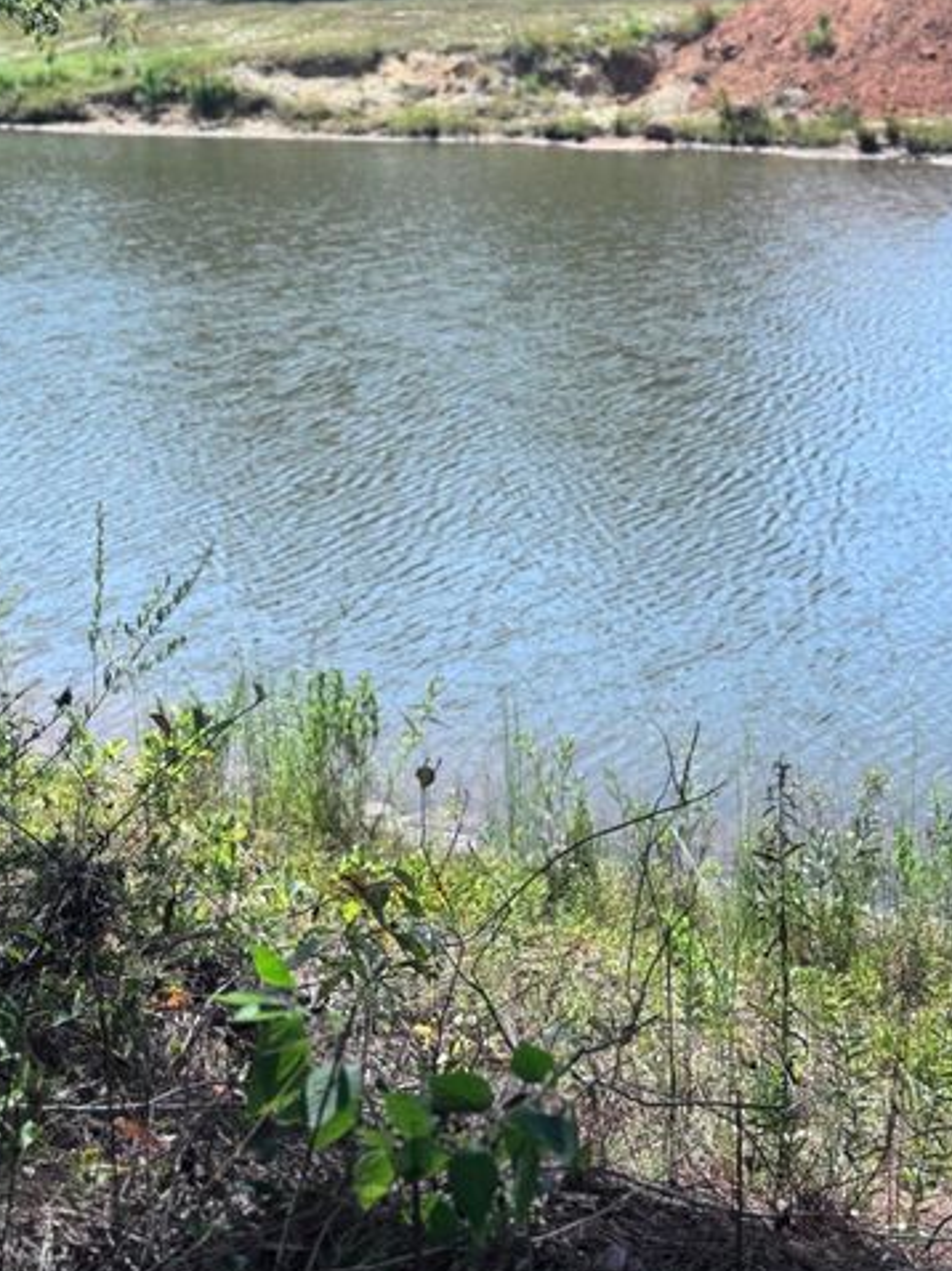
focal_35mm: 67
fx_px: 2459
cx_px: 410
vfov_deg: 28.8
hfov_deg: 21.9
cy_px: 451
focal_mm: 6.76
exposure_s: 1/2513
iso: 64
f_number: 1.78
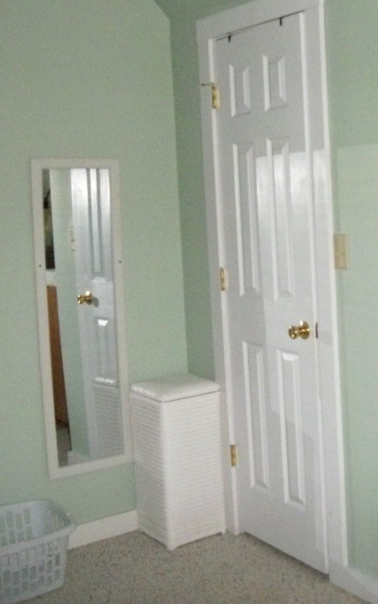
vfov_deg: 39.5
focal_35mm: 51
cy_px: 274
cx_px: 346
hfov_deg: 24.6
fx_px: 840
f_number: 2.9
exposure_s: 1/125
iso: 400
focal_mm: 5.7
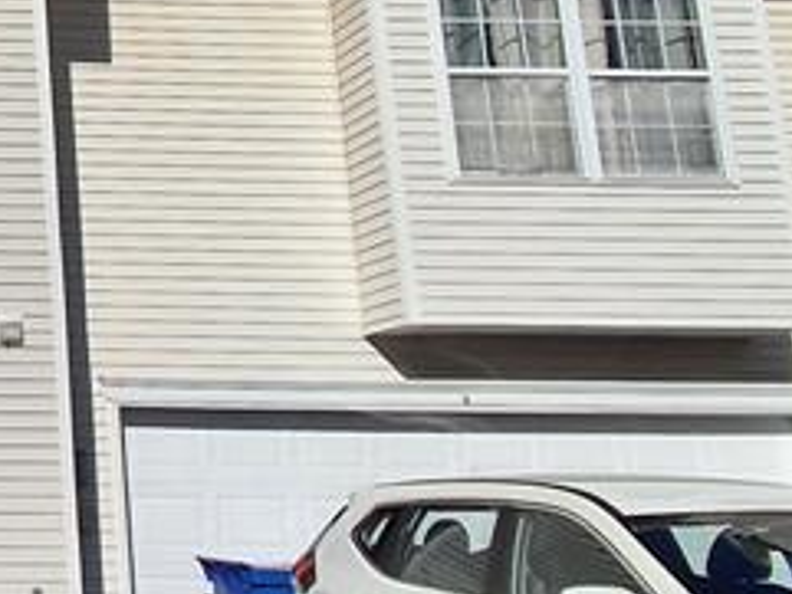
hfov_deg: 23.2
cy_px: 177
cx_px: -388
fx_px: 1557
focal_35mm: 68
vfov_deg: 21.5
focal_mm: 1.64
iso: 40
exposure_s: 1/3906
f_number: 2.2
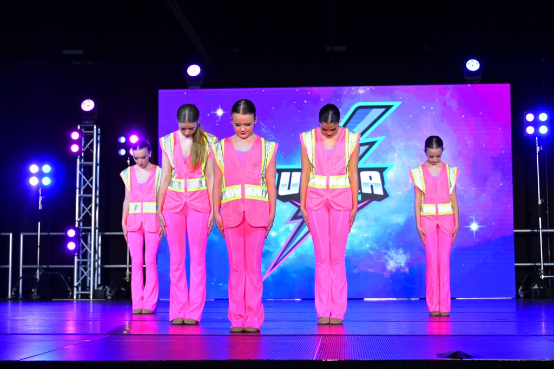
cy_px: 184
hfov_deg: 32.4
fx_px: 954
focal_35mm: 62
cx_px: 277
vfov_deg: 21.9
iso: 5000
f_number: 4
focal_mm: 62
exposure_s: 1/800
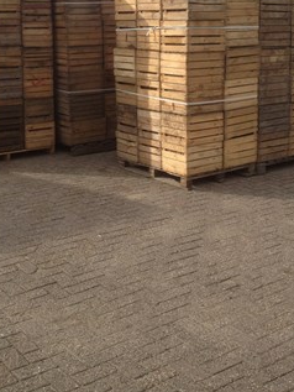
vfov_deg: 32.8
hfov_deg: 25.2
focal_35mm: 58
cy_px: 113
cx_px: 151
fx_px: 656
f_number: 2.4
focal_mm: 4.28
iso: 50
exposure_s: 1/863
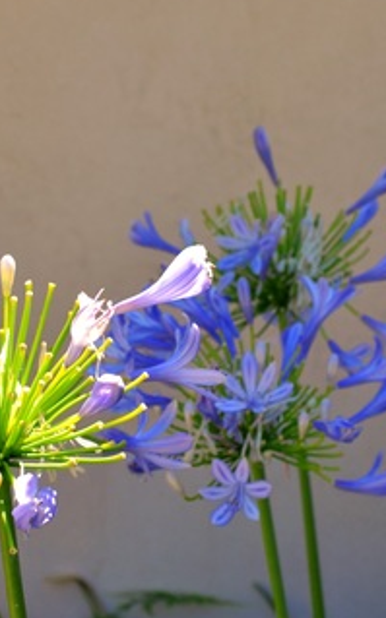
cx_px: 118
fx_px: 1449
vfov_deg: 24.1
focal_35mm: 86
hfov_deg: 15.1
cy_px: 298
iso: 100
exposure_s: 1/125
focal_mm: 26
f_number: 5.6
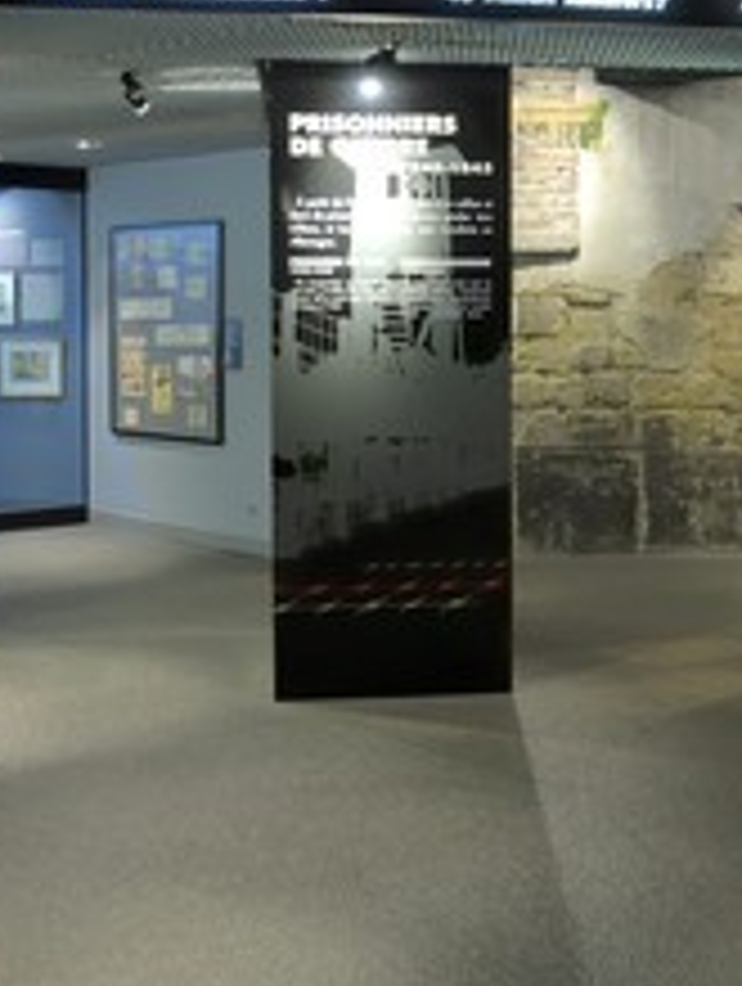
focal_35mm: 47
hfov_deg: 30.9
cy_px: 432
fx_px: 1337
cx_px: 445
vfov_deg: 40.4
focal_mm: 17
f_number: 6.3
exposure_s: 1
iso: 100
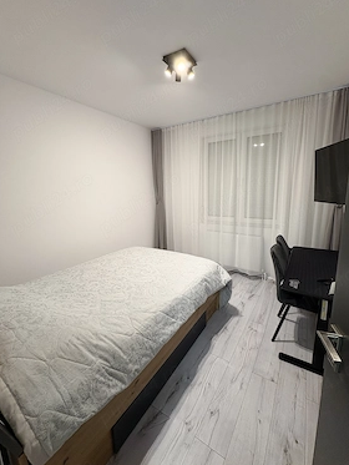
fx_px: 202
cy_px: 224
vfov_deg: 98.1
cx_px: 183
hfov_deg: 81.7
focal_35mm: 15
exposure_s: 1/50
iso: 125
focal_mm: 2.22
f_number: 2.2
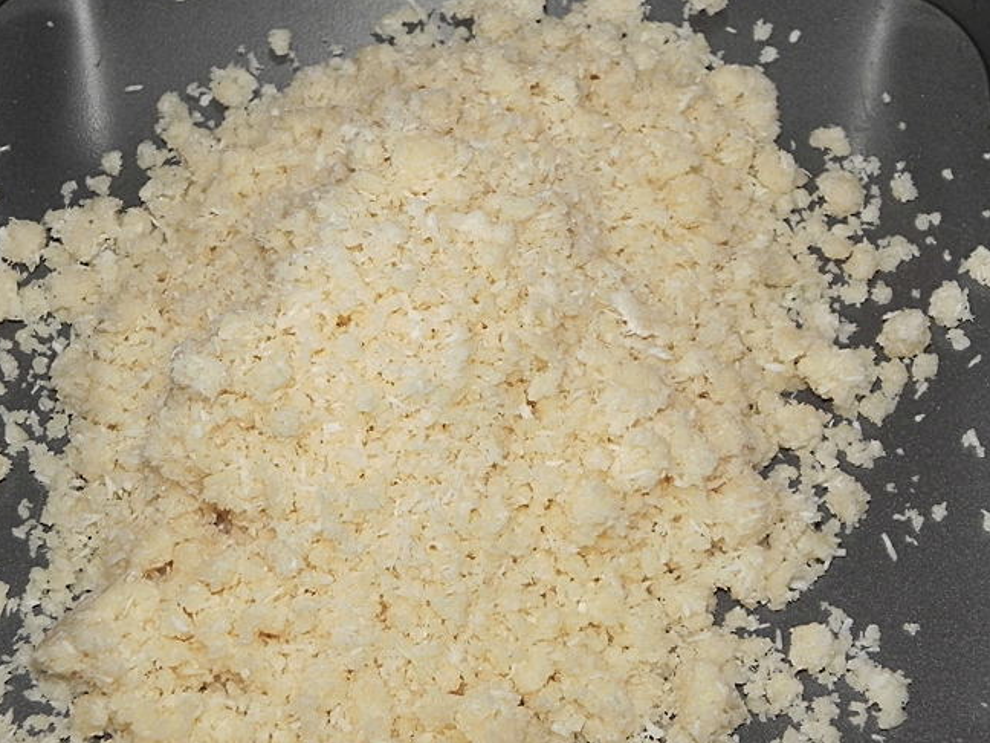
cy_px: 358
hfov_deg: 18.7
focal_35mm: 105
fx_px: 3003
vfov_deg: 14.1
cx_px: 504
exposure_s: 1/10
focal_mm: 15.1
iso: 160
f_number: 4
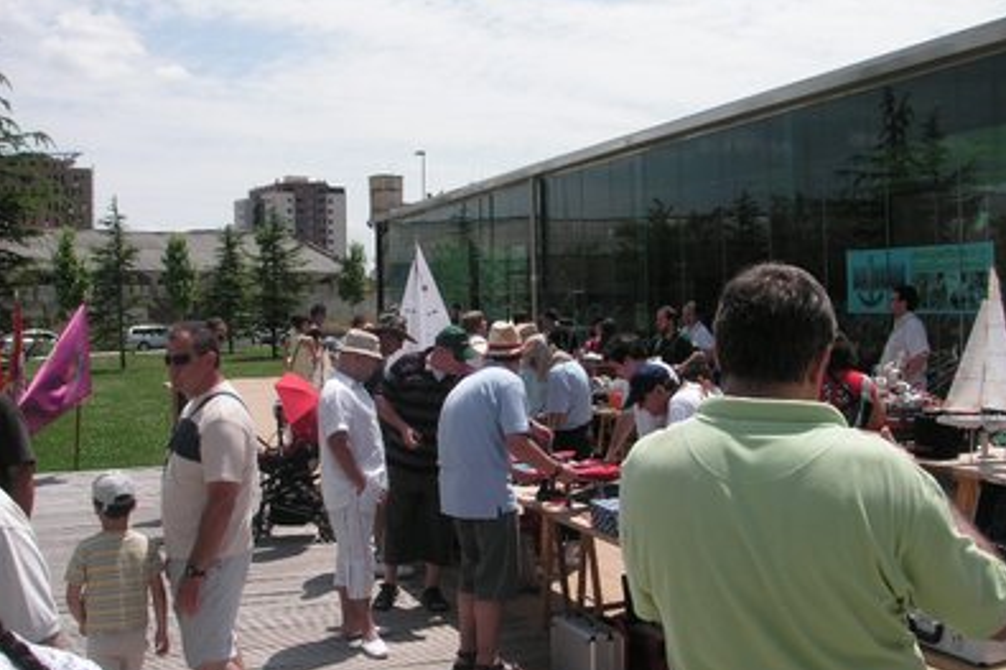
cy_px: 357
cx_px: 507
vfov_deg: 33.4
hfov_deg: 48.5
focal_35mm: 40
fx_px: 1117
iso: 50
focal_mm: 6.3
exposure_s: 1/350
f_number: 6.6
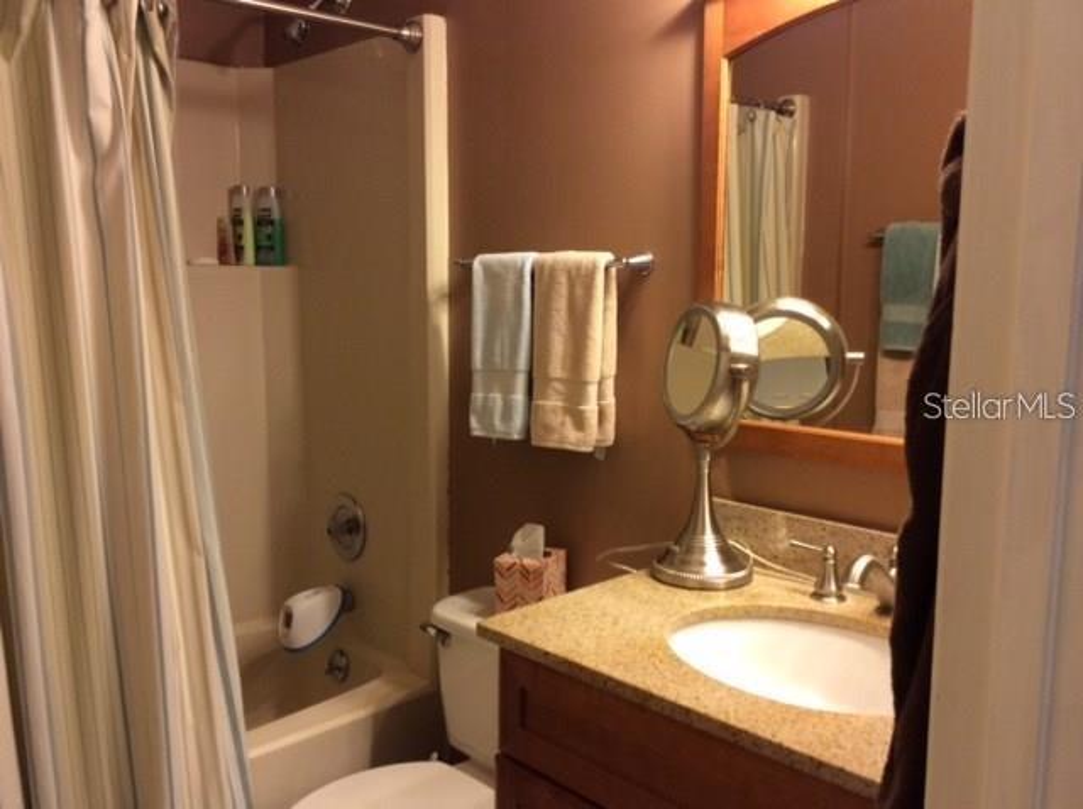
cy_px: 404
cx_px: 542
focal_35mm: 32
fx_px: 1000
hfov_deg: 56.9
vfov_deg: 44.1
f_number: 2.4
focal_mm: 3.3
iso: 80
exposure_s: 1/24
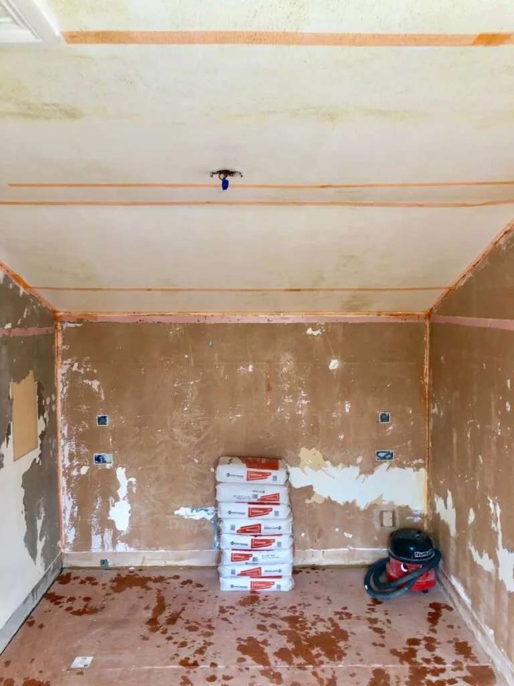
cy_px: 343
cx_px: 257
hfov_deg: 49.7
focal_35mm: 28
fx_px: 554
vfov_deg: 63.4
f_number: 1.8
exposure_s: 1/24
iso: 40
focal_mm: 3.99
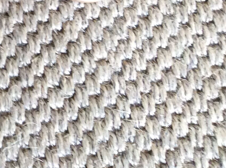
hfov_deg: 17.9
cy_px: -74
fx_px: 639
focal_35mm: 98
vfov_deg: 14.2
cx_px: -112
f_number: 2.4
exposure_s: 1/25
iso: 160
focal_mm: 3.3
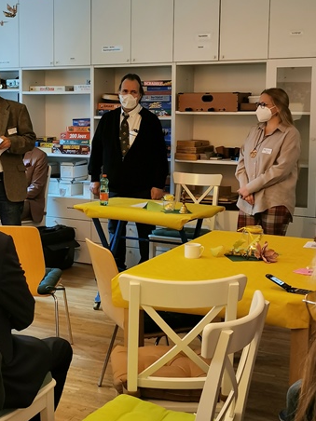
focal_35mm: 58
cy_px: 170
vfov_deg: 33.1
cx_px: 93
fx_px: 706
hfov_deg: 25.0
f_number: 1.8
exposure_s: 1/50
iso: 160
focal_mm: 5.58
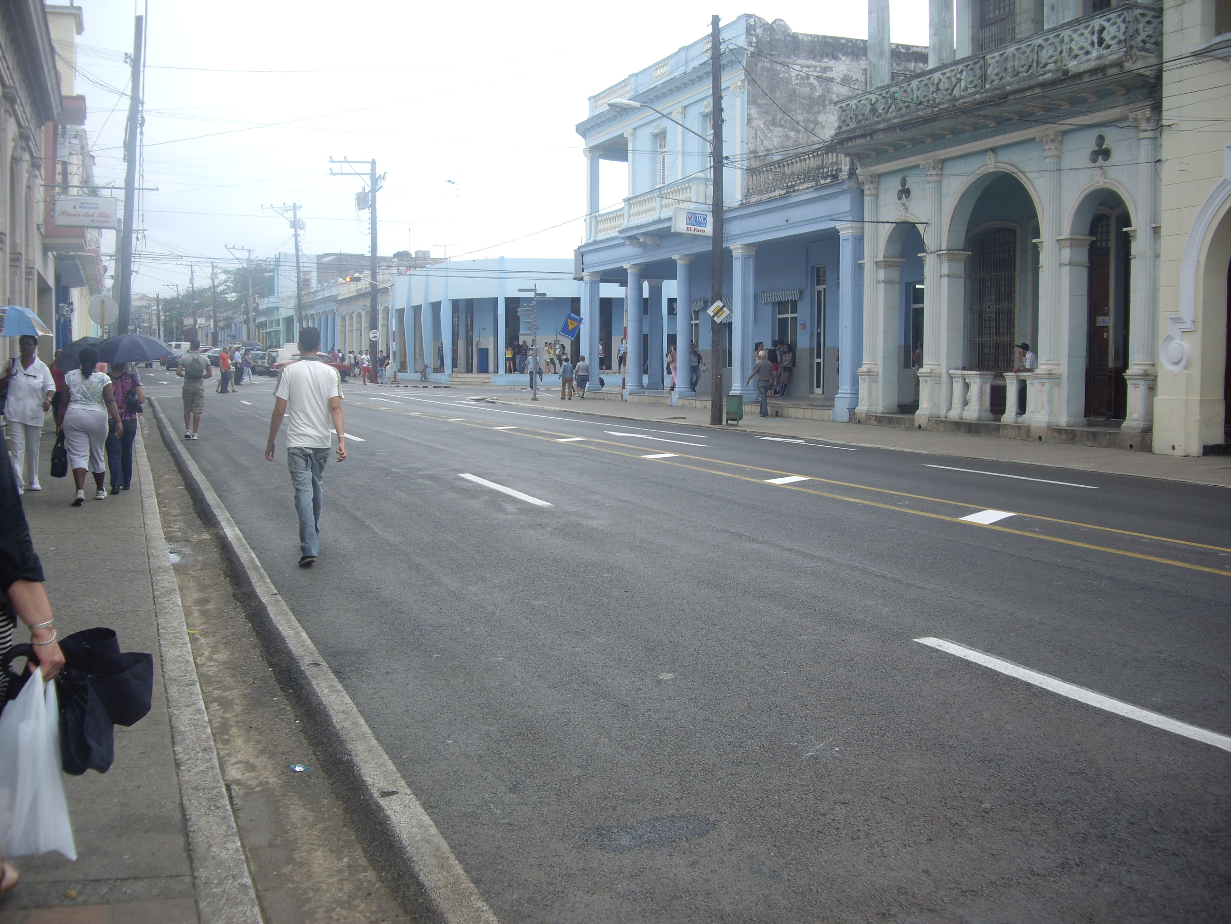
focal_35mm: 38
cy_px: 462
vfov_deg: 37.7
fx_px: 1351
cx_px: 616
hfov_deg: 49.0
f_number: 2.8
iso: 64
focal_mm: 7.9
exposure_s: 1/125
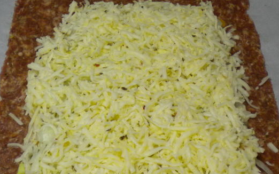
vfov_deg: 20.2
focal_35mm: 64
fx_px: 487
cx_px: 138
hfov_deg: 32.0
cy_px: 120
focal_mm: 6.3
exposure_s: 1/60
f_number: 3.1
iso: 280
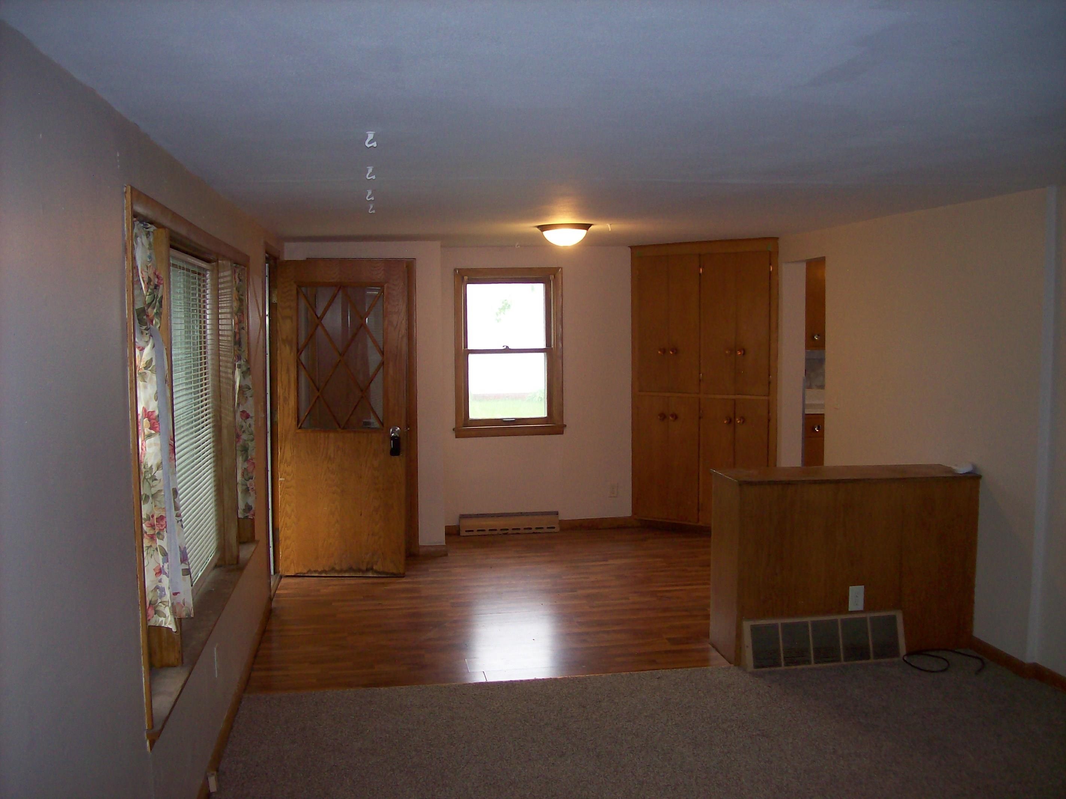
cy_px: 400
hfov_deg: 51.4
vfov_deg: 39.6
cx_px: 533
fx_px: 1108
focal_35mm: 36
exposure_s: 1/64
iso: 80
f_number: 2.7
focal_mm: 6
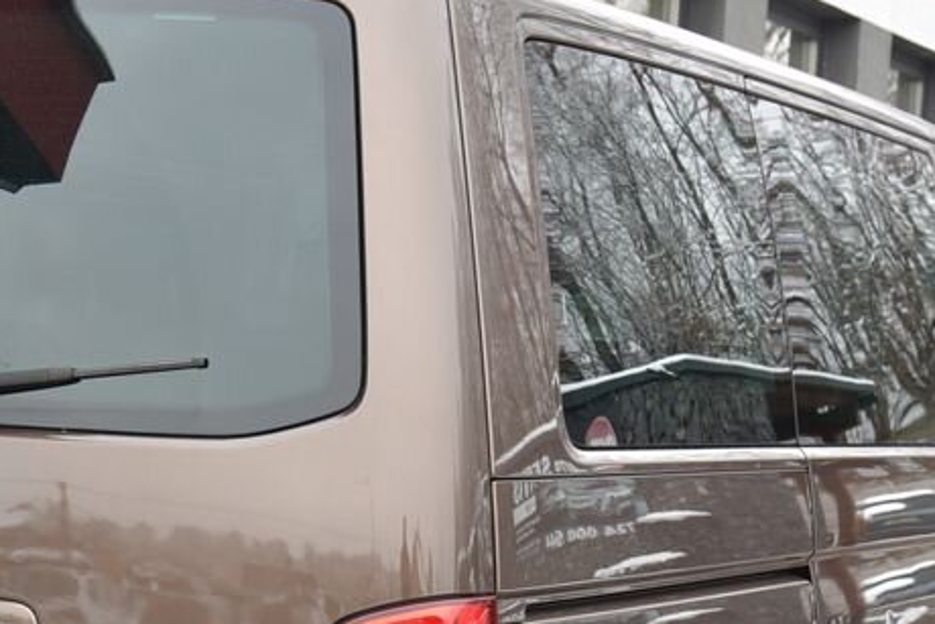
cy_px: 591
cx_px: 224
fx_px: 2546
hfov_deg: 20.6
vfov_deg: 13.8
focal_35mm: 98
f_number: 5.6
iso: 500
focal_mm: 44
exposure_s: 1/125
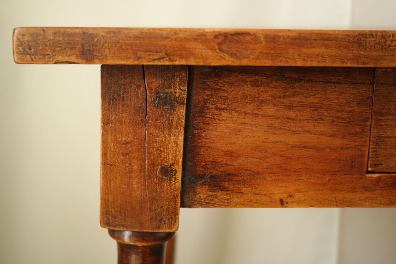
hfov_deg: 45.4
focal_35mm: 43
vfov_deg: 31.2
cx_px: 198
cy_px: 132
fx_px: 473
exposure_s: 1/30
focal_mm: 28
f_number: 6.3
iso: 400
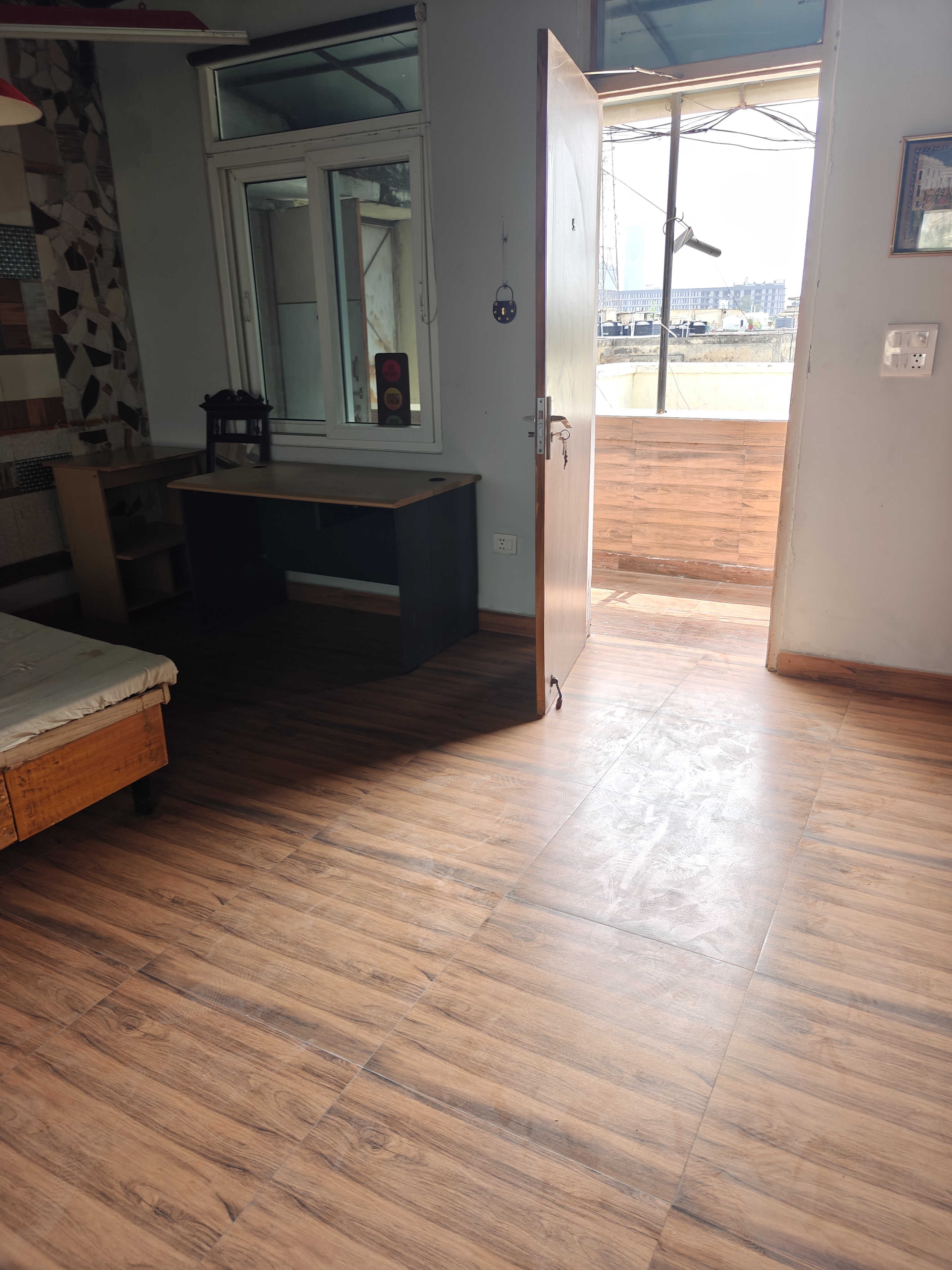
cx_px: 476
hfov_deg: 58.9
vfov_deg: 73.9
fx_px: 843
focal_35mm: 23
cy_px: 635
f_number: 1.6
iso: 125
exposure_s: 1/80
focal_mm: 6.06
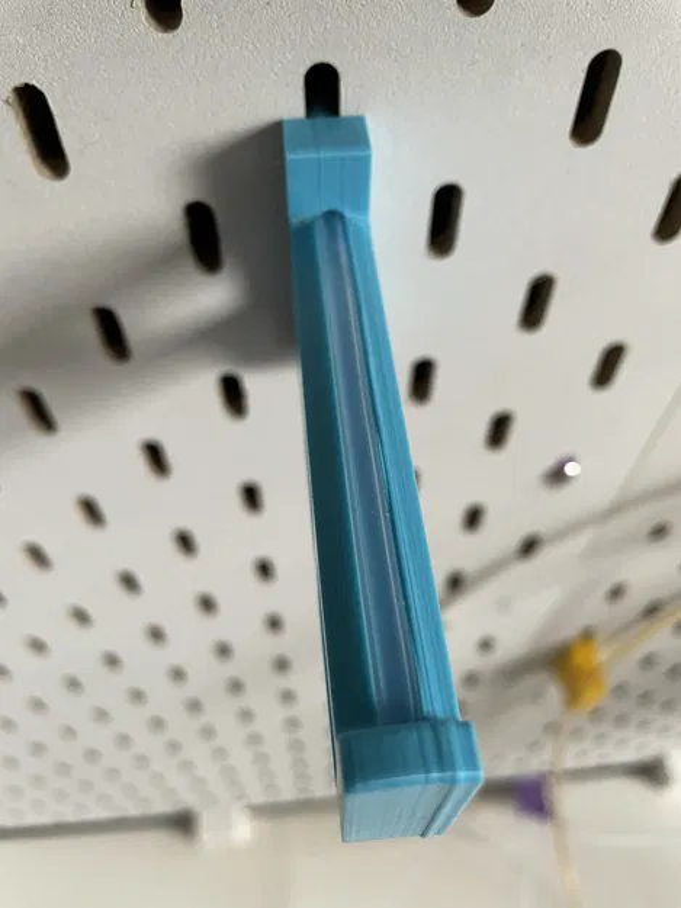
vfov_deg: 67.3
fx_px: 682
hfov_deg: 53.1
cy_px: 454
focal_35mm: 26
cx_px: 340
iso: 160
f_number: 1.6
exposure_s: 1/60
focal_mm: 4.2
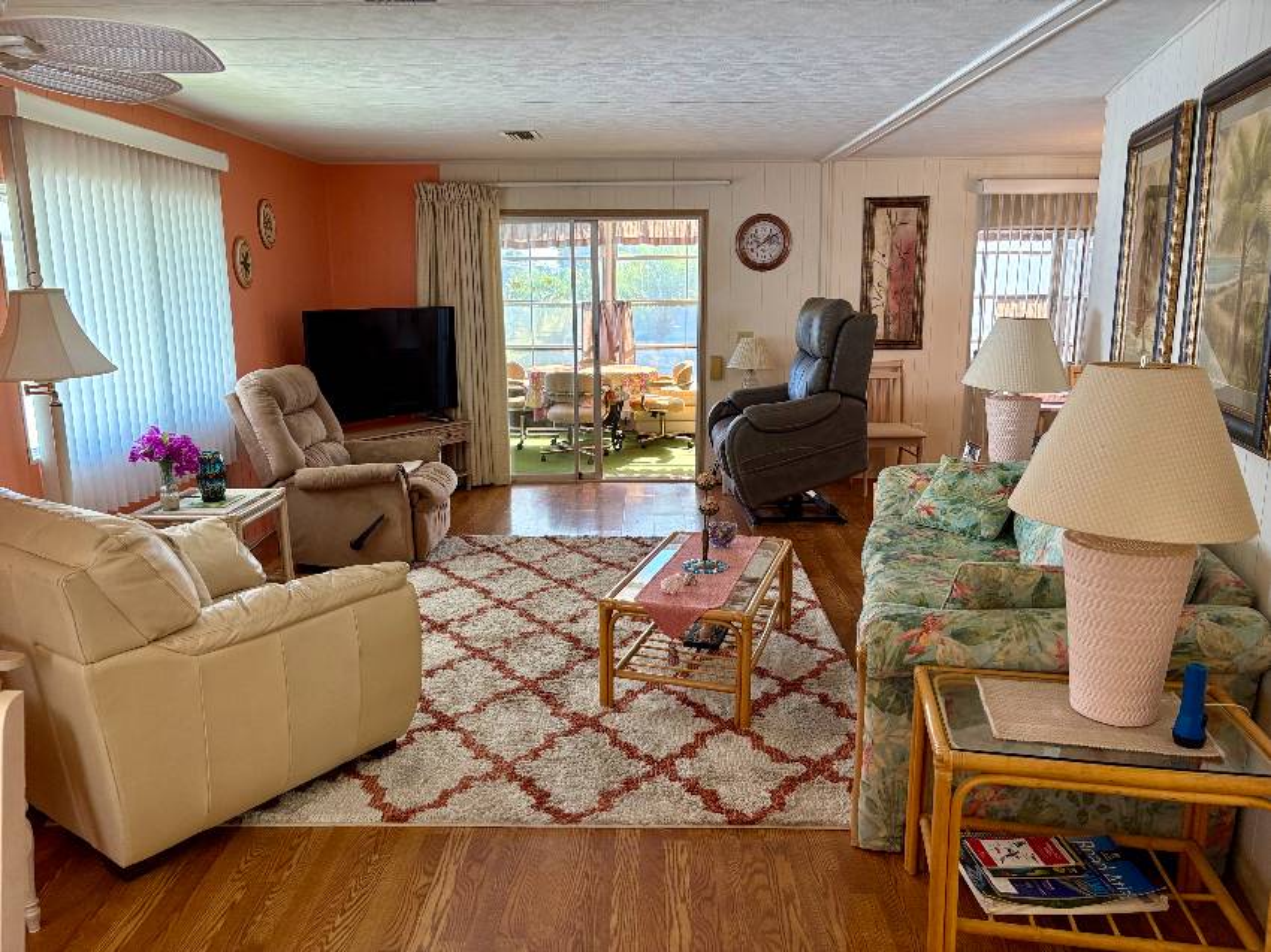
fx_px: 954
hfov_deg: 67.3
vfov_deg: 53.0
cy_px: 476
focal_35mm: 26
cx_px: 636
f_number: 1.6
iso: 125
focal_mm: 5.96
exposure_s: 1/60
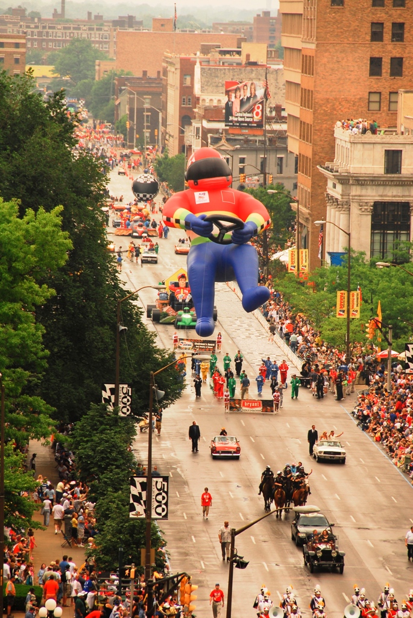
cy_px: 309
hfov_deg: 4.6
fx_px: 5150
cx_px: 206
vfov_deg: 6.9
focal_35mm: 300
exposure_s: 1/320
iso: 200
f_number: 7.1
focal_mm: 200
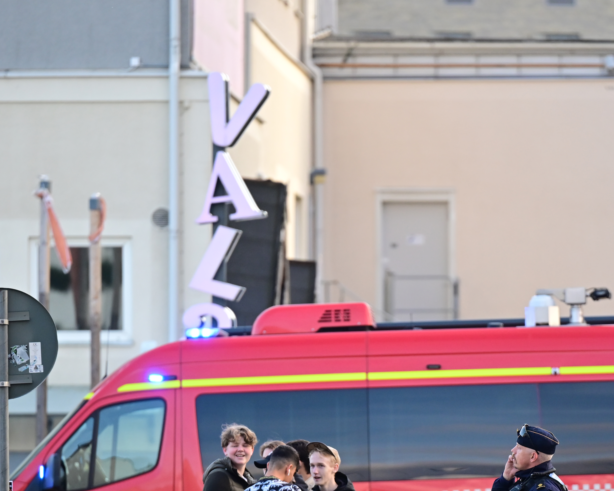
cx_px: 416
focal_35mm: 429
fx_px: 7796
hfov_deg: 4.5
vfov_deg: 3.6
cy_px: 454
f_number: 2.8
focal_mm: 200
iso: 720
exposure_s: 1/1600
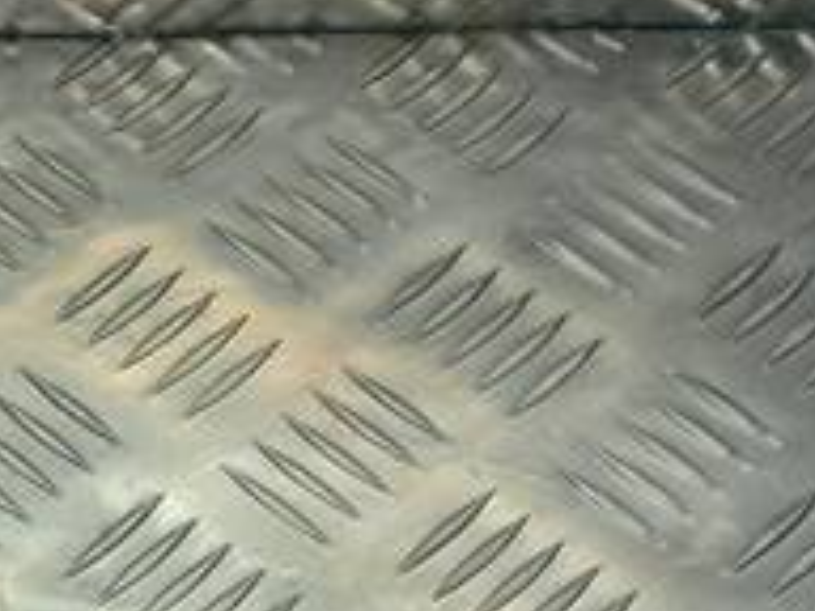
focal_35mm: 133
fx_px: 3131
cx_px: -216
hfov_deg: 14.3
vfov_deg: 9.5
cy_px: 1595
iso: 25
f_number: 1.8
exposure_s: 1/100
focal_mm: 4.6
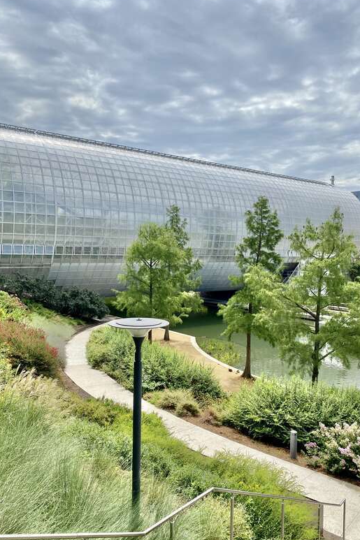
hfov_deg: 46.4
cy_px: 269
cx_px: 180
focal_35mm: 28
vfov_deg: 65.5
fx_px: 420
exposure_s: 1/4608
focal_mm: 4.25
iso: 32
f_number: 1.8
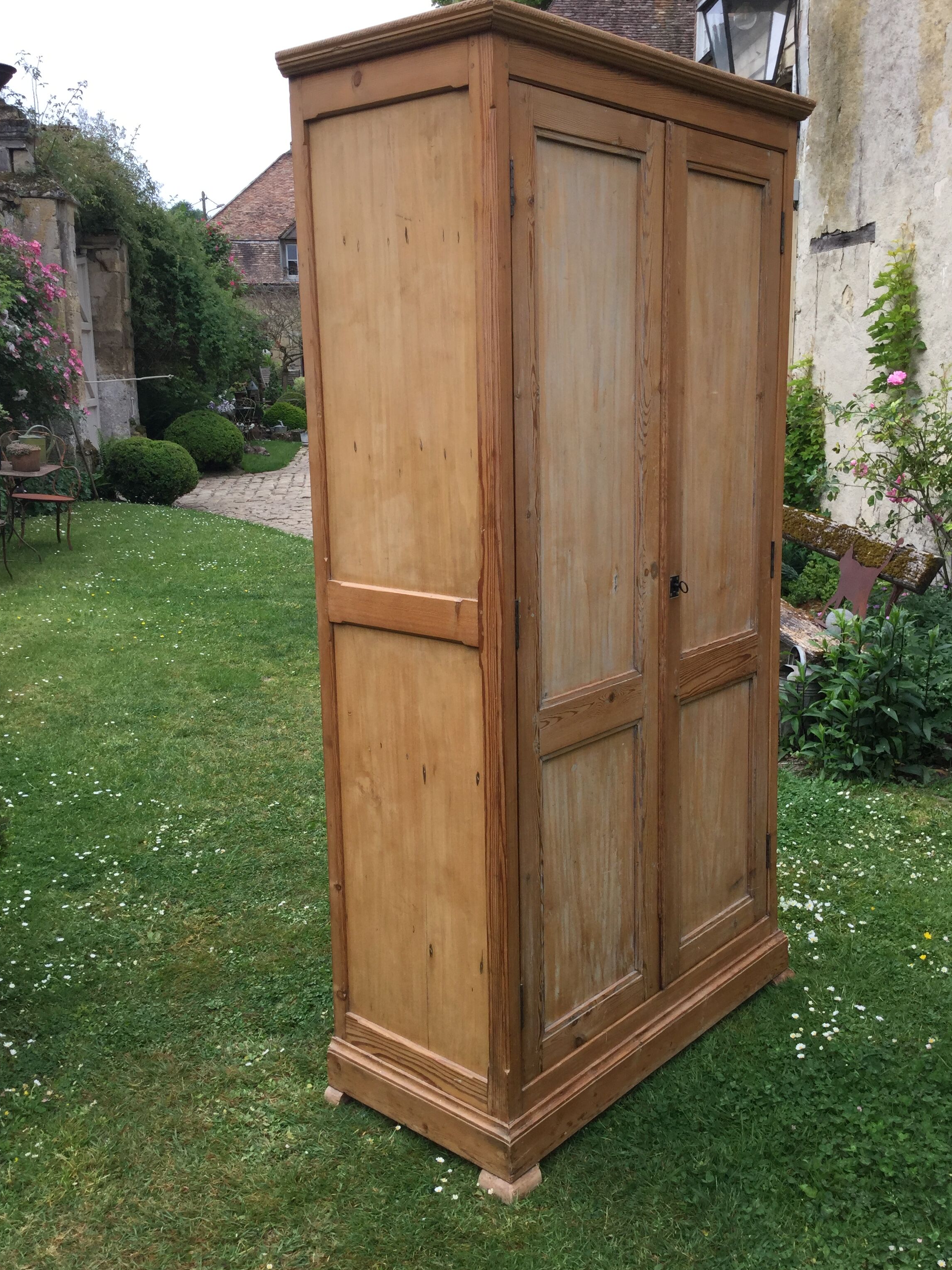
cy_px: 623
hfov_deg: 43.0
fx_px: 1210
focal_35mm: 33
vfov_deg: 55.3
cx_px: 474
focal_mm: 3.3
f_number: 2.4
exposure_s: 1/350
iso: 25
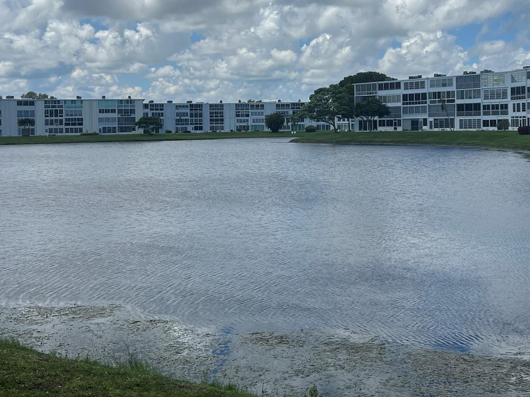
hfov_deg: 40.3
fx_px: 720
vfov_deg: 30.7
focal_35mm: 47
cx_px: 301
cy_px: 133
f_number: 1.5
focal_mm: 5.7
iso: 50
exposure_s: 1/7463
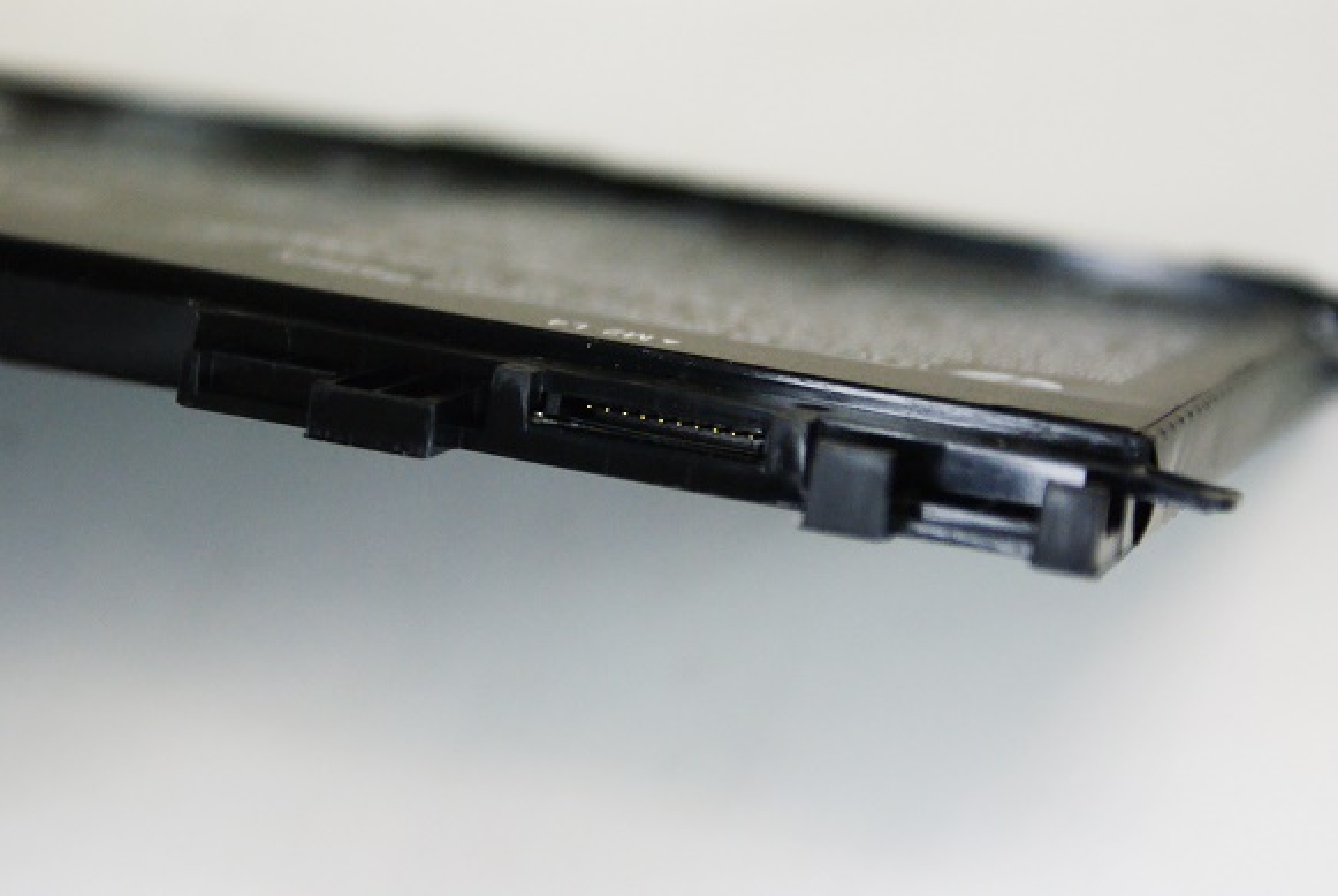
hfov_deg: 19.4
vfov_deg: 13.1
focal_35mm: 105
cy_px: 448
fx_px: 3907
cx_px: 669
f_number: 5.6
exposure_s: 1/160
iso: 1600
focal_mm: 70
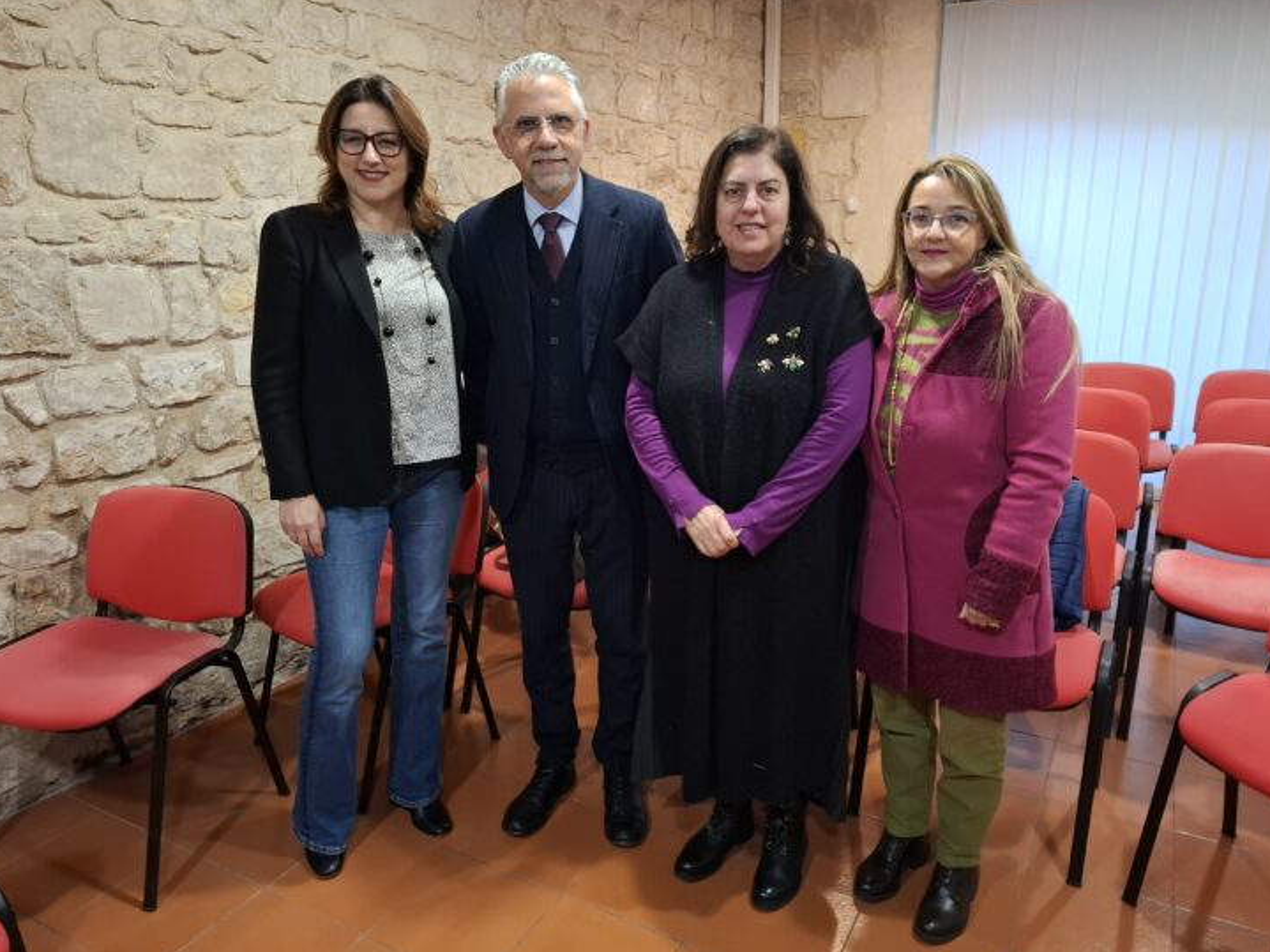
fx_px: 880
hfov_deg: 71.6
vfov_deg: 56.8
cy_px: 478
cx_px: 654
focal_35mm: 24
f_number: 1.8
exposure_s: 1/33
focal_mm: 5.54
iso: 400
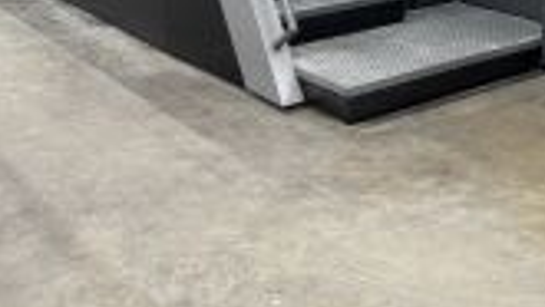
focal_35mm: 61
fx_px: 882
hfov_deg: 33.0
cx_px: 466
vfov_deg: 17.9
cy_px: -139
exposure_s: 1/76
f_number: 1.78
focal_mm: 6.76
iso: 200
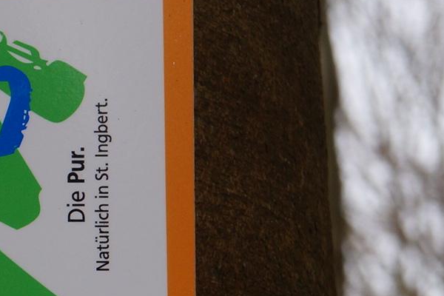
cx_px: -315
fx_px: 4144
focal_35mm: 336
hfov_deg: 6.0
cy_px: 213
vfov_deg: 4.1
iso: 200
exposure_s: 1/125
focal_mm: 55
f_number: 8
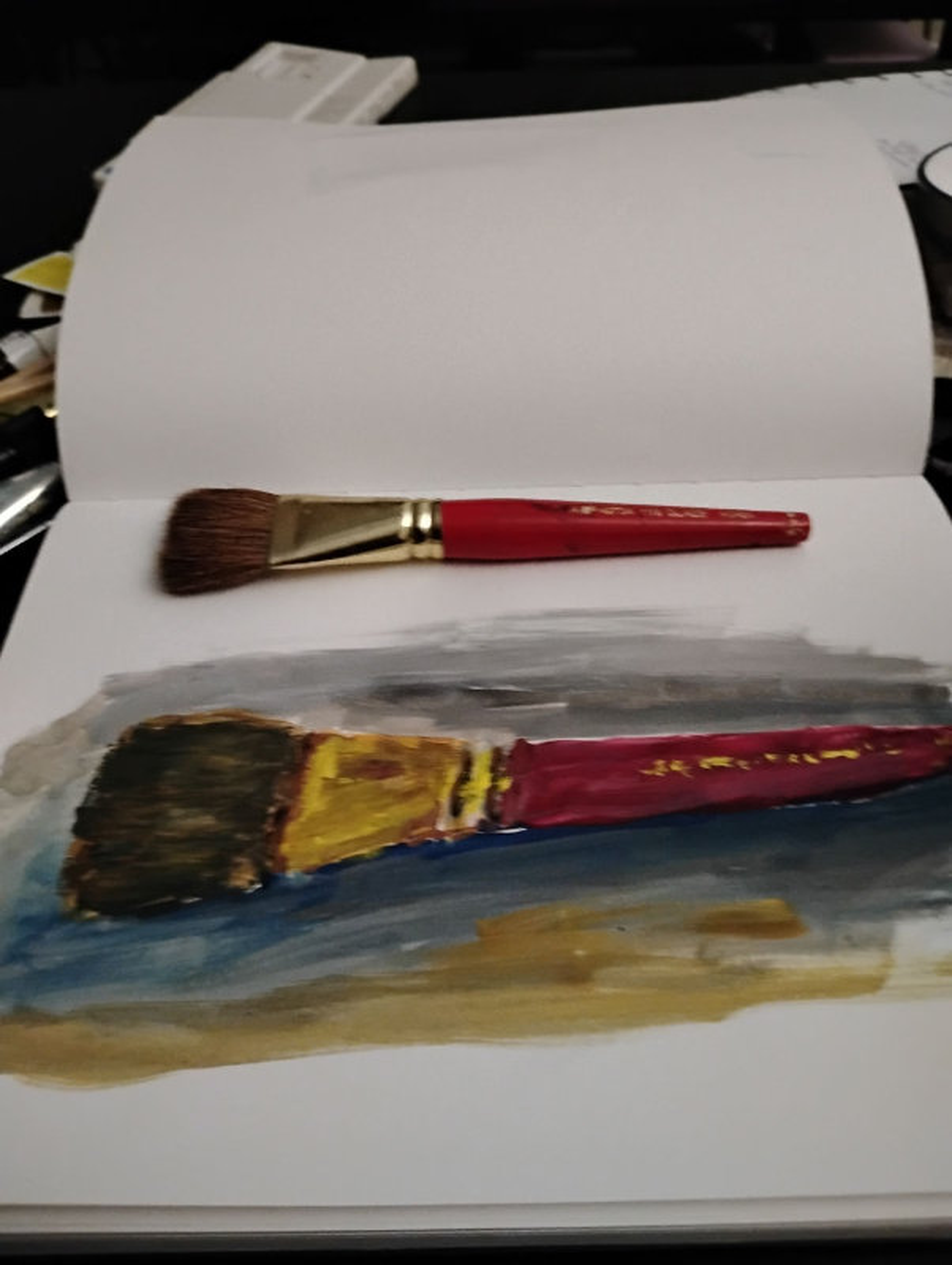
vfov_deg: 63.4
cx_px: 476
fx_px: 1025
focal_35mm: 28
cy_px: 632
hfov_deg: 49.8
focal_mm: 4.3
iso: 4569
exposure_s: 1/20
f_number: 1.8
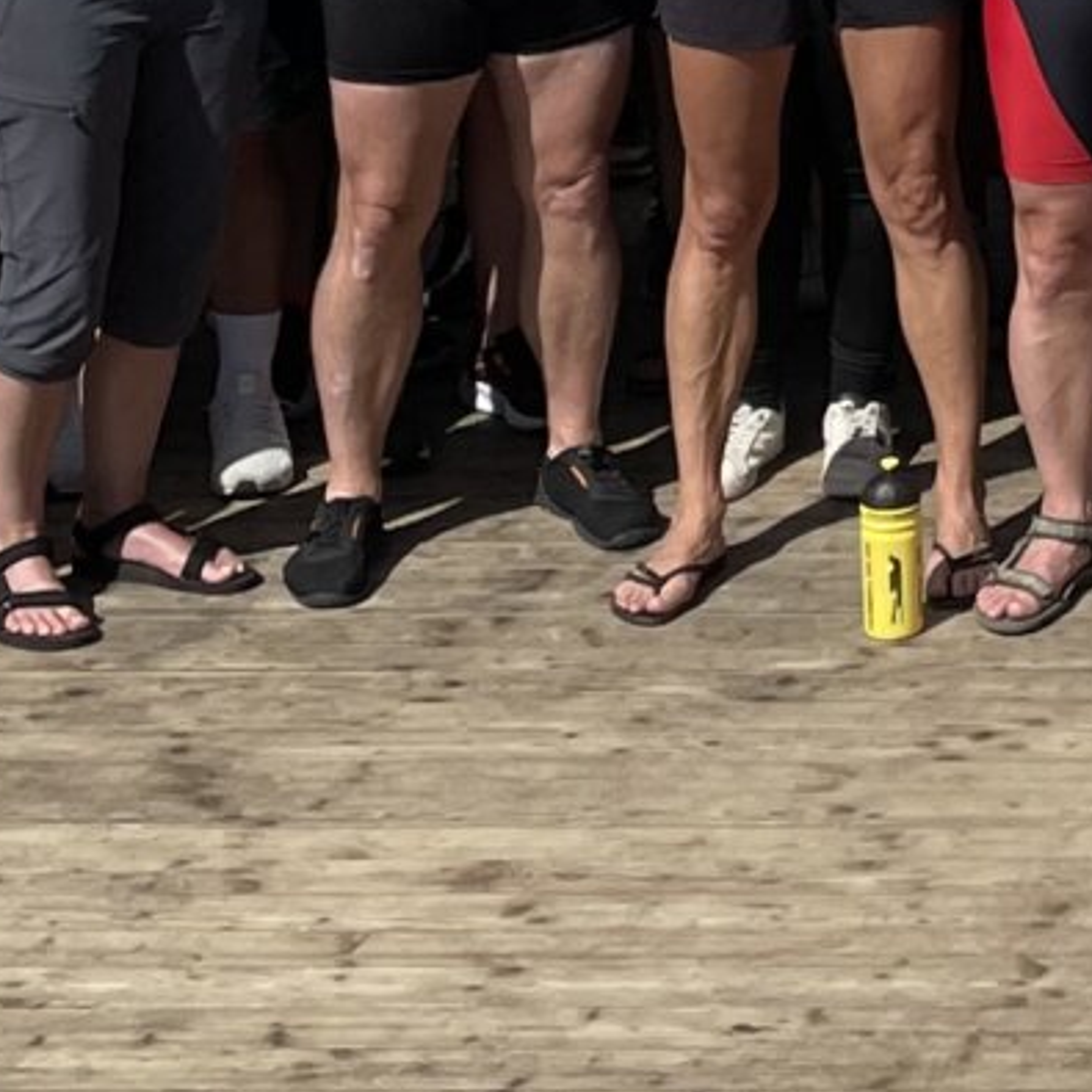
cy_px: -481
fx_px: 5318
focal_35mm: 149
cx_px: 2126
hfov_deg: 10.8
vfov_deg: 11.3
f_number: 1.6
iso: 32
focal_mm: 4.2
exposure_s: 1/5814
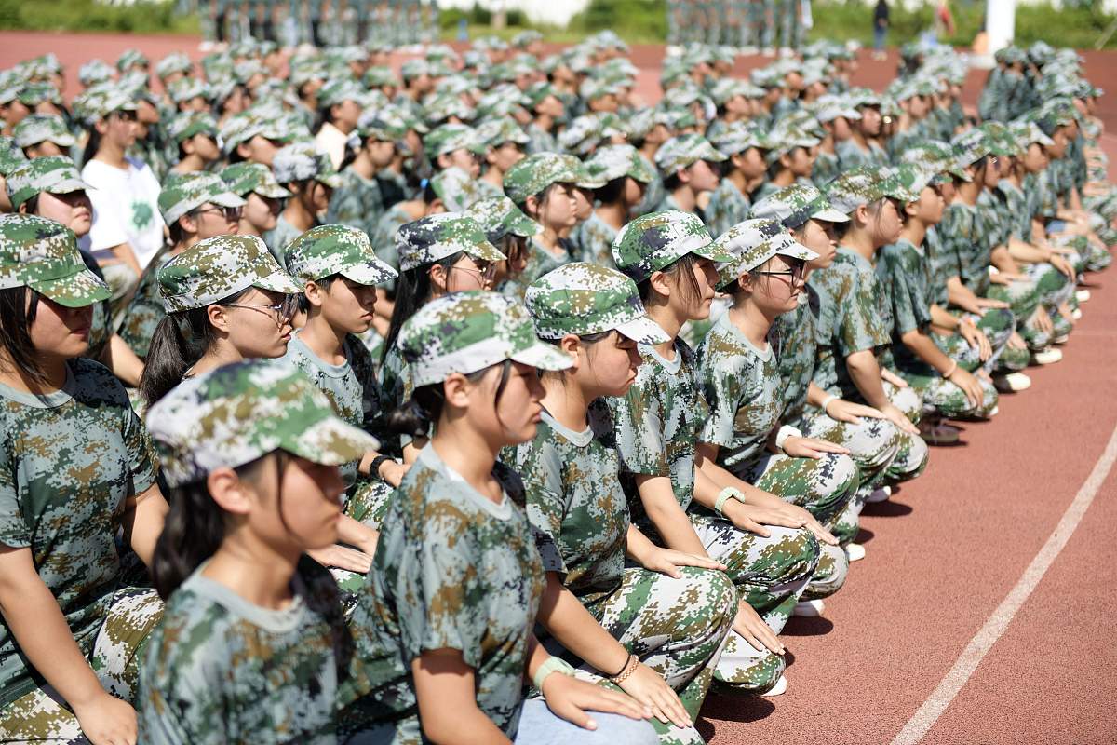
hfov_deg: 28.8
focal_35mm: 70
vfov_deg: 19.5
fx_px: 2172
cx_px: 558
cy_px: 372
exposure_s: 1/1250
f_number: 2.8
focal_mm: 70
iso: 100
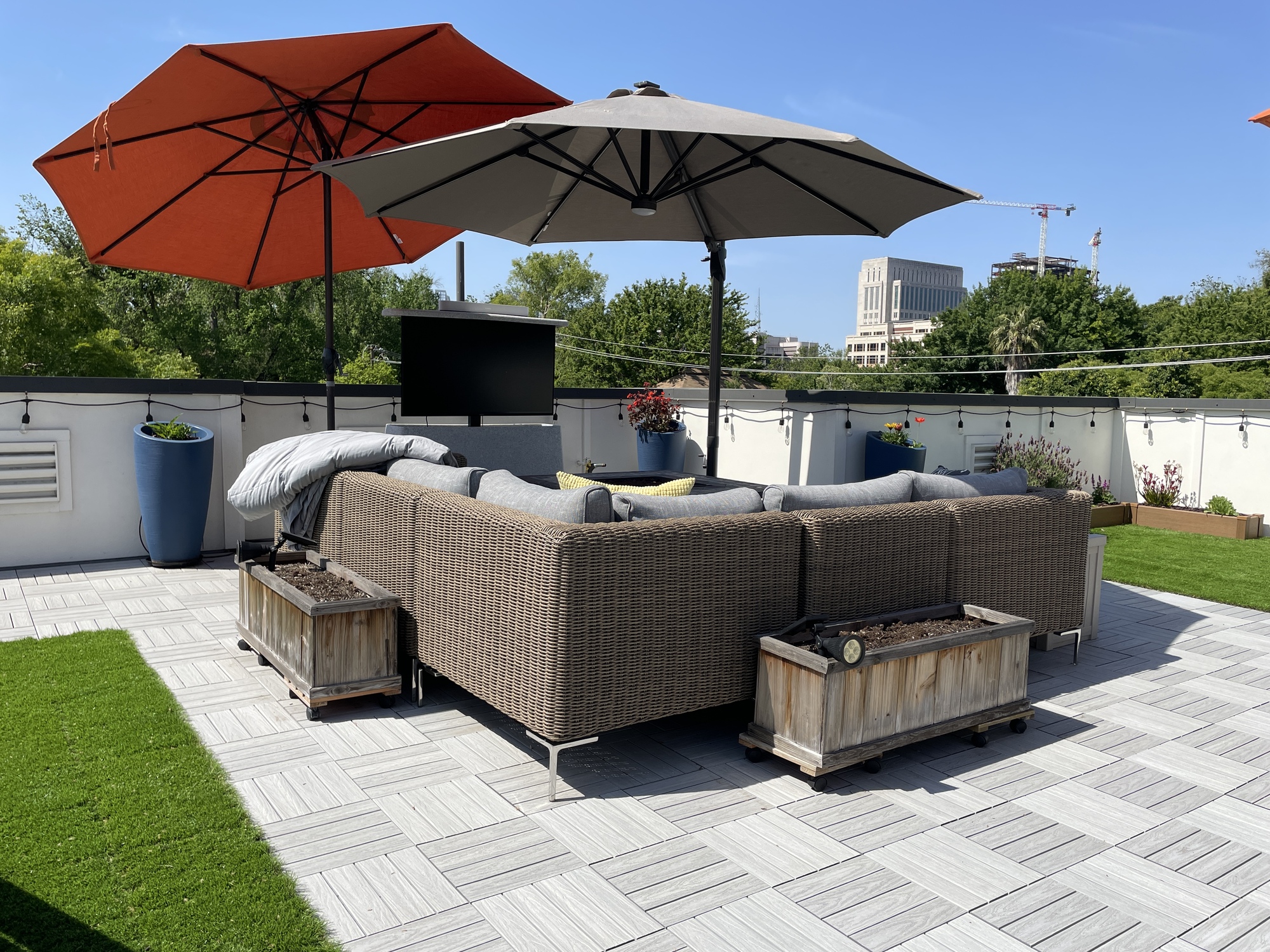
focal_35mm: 26
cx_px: 635
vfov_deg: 53.1
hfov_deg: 67.3
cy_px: 476
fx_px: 954
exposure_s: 1/3861
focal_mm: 4.2
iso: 32
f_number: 1.6
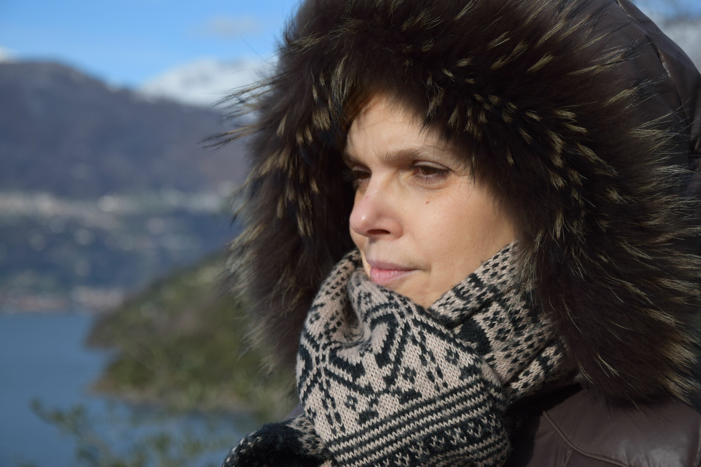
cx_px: 350
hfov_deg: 23.4
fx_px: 1694
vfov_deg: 15.7
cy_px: 234
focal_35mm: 87
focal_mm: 58
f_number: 5
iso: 200
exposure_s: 1/1000
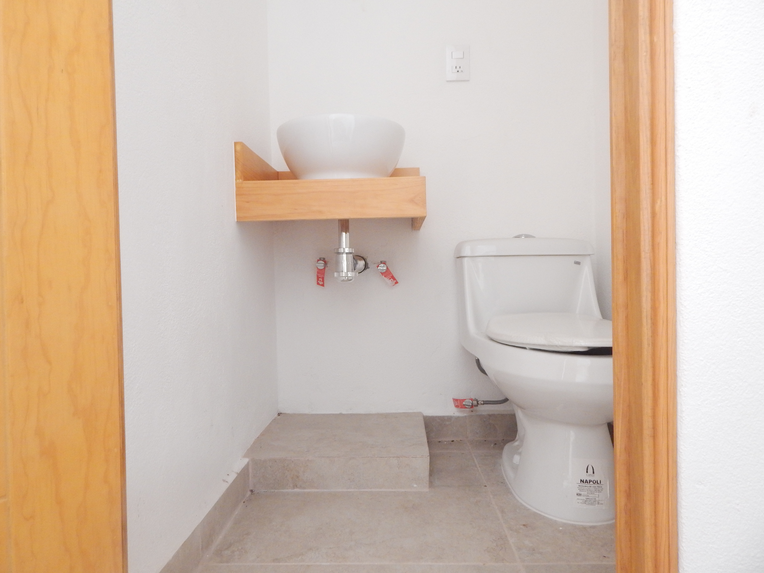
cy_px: 286
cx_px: 382
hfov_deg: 76.4
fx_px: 486
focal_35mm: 22
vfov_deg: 61.1
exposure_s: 1/20
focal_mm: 4
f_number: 3
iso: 400
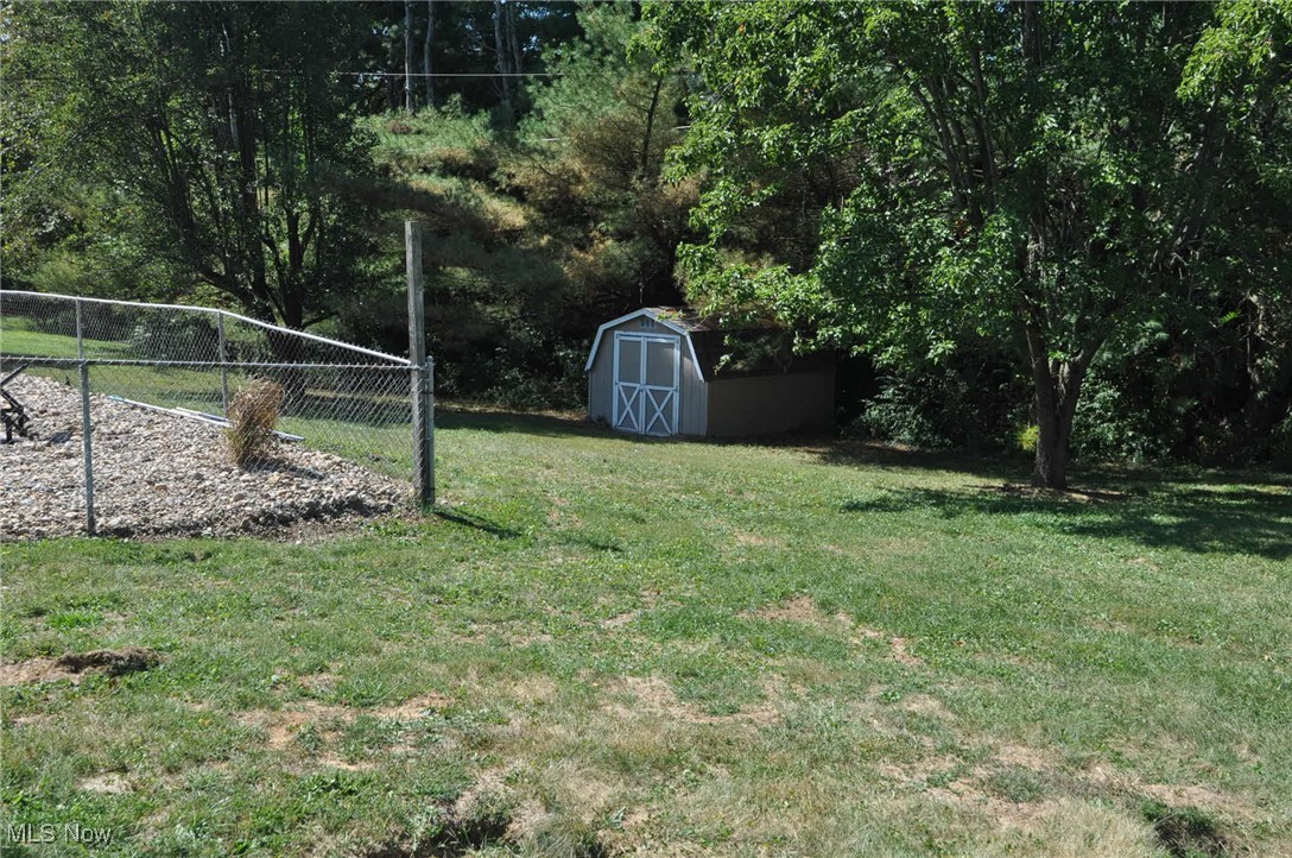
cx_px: 646
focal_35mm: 36
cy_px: 429
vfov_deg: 36.8
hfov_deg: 53.2
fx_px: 1290
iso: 200
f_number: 9
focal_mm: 24
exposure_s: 1/200
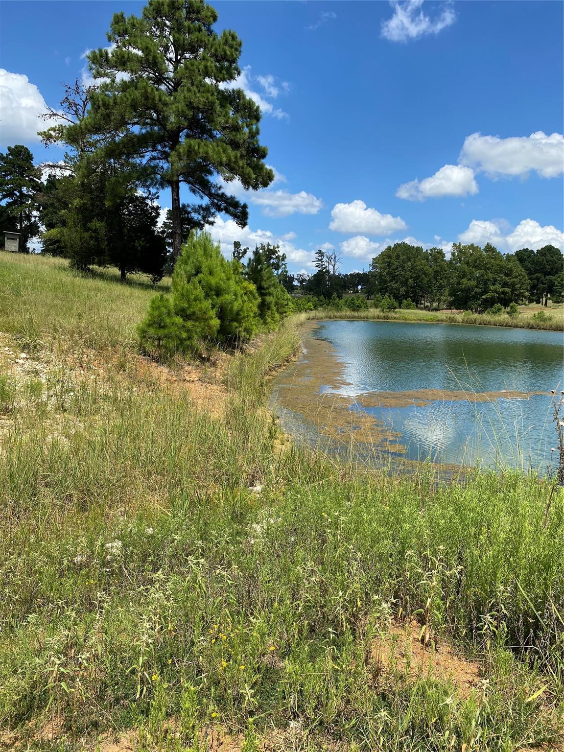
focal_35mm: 26
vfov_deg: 67.3
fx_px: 565
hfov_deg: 53.1
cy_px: 376
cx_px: 282
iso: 32
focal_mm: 4.25
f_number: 1.8
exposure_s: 1/2688
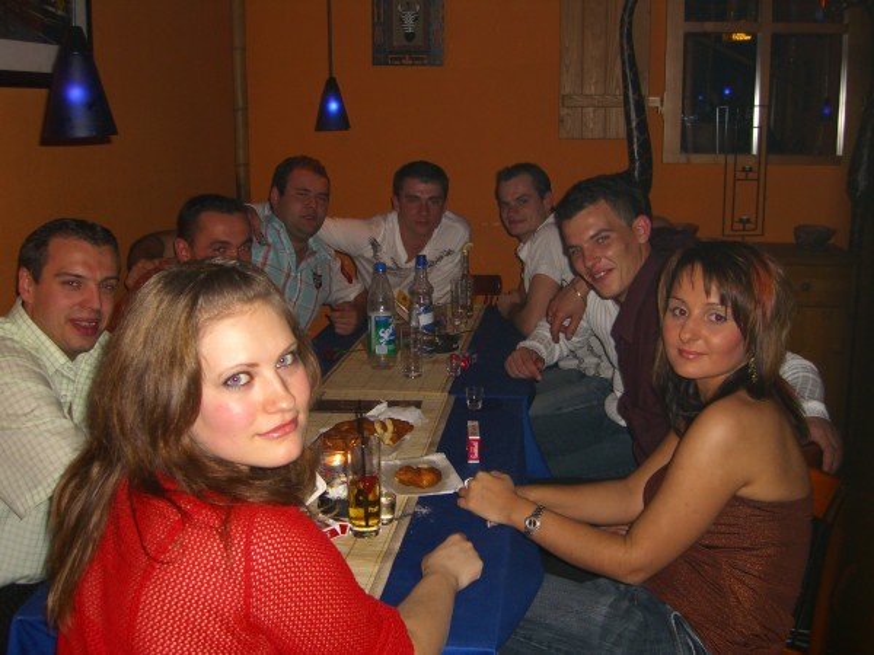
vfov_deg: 37.7
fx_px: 959
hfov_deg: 49.0
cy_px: 328
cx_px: 437
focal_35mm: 38
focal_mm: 7.9
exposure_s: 1/60
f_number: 2.8
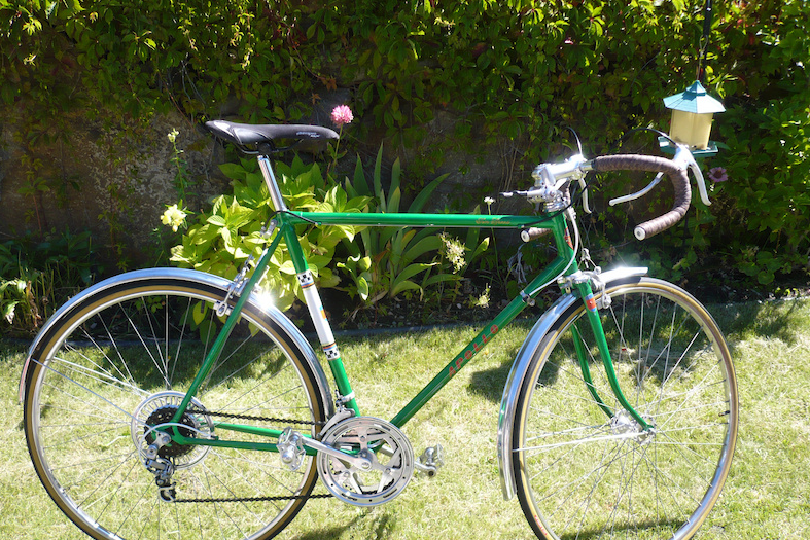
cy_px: 304
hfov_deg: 51.9
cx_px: 399
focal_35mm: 37
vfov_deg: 35.9
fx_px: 833
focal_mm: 5.8
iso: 100
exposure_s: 1/400
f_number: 2.8
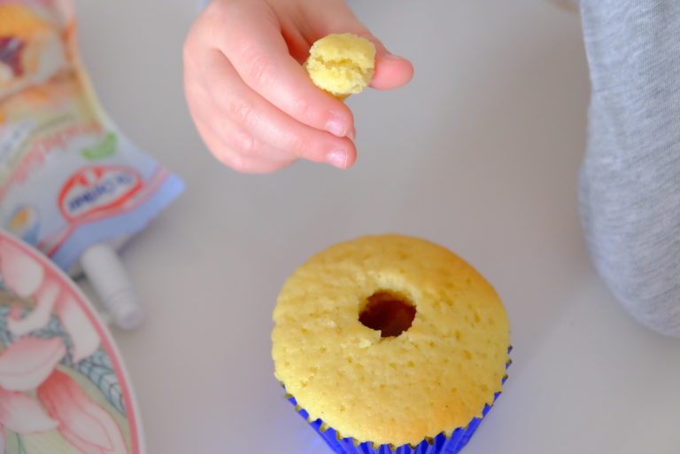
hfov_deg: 38.9
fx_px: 963
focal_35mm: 51
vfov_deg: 26.5
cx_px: 340
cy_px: 227
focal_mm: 34.3
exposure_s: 1/125
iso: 5000
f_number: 3.6
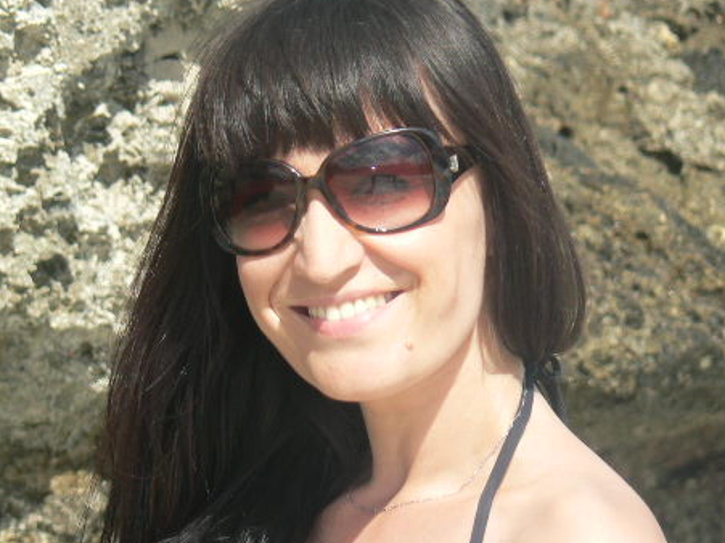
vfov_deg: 4.1
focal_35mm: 365
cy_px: 194
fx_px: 7643
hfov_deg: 5.4
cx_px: 333
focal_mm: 44
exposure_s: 1/400
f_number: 4
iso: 64
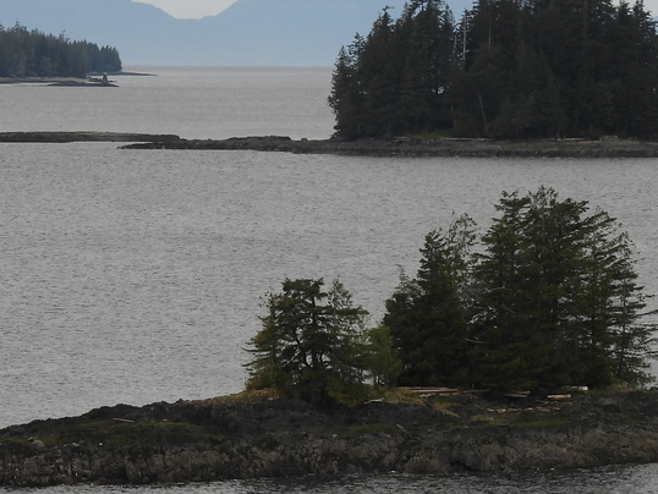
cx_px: 294
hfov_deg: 6.2
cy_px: 160
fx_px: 6104
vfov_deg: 4.6
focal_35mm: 321
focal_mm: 24.1
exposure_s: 1/320
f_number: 4
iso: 100
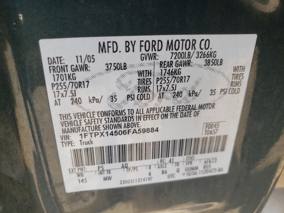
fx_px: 213
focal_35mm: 26
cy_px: 106
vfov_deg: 53.1
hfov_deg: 67.3
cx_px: 142
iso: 50
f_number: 1.5
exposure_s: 1/667
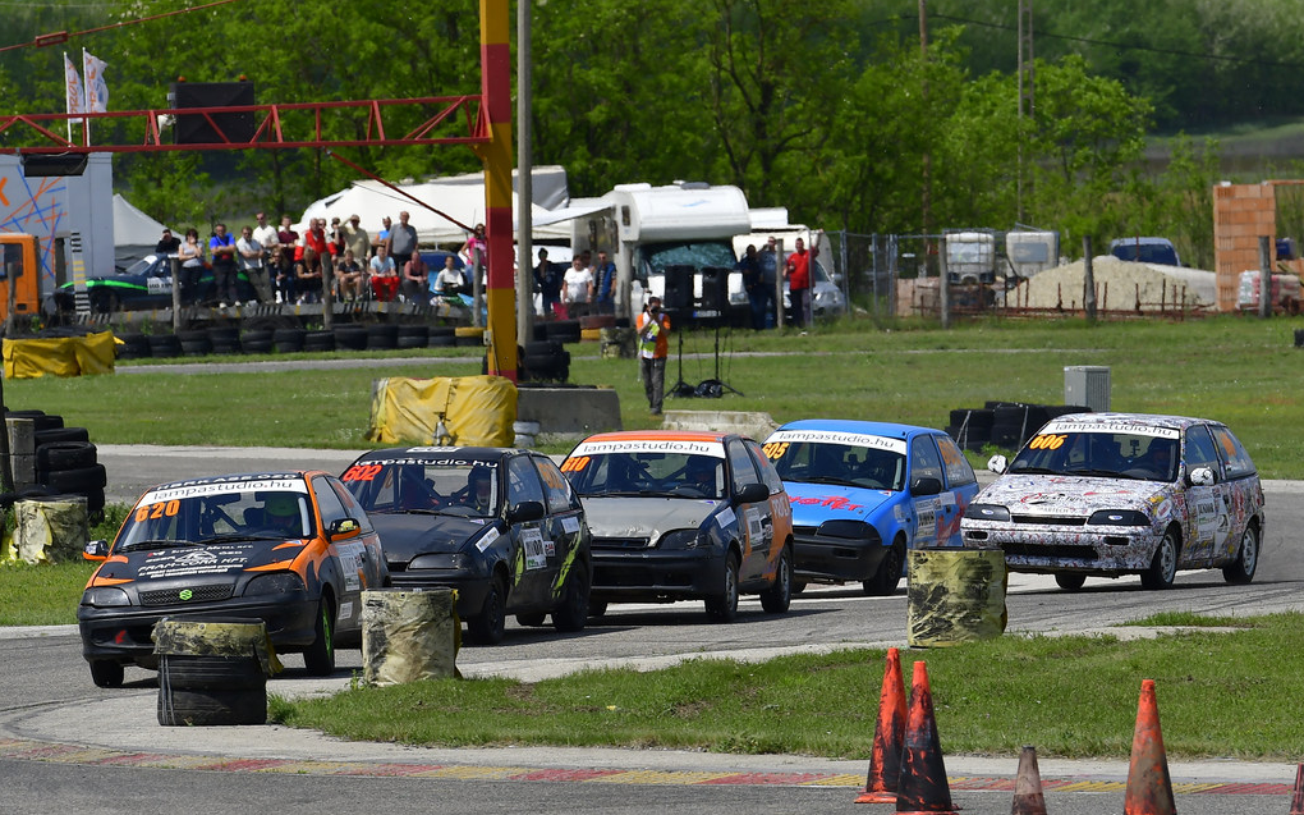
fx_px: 10908
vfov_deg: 4.3
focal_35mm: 307
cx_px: 652
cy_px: 415
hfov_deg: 6.8
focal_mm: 200
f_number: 8
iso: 100
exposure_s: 1/1000
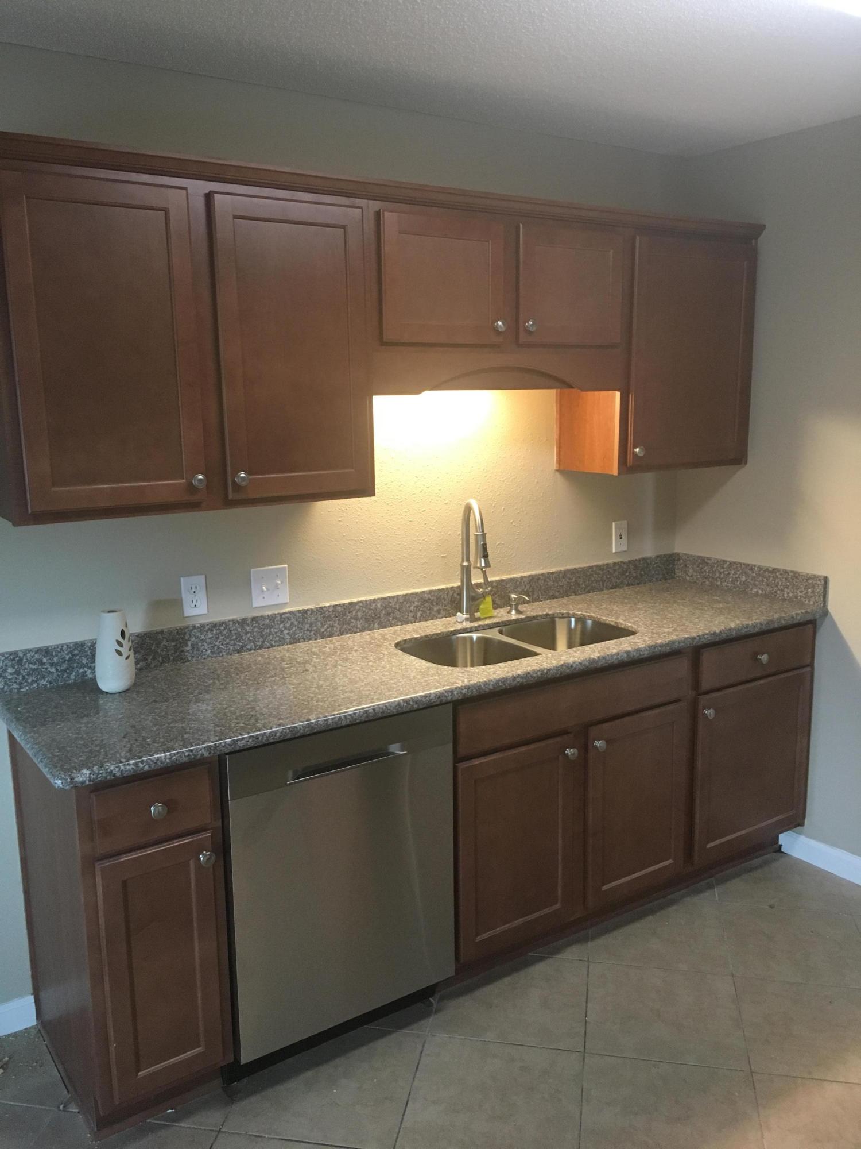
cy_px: 574
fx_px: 962
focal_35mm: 29
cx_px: 430
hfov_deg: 48.2
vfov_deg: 61.7
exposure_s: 1/30
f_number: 2.2
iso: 125
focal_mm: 4.15
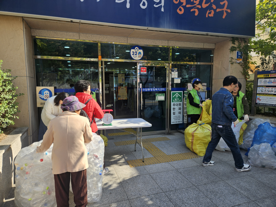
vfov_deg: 58.9
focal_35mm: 23
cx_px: 138
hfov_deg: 73.9
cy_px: 104
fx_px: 183
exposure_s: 1/496
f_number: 1.8
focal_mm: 5.4
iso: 25
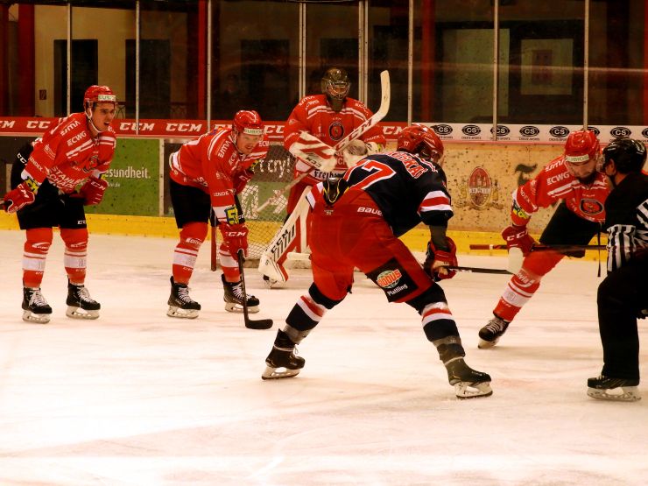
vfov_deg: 11.0
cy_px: 243
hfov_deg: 14.6
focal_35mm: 135
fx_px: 2527
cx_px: 324
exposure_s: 1/100
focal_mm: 24.2
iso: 400
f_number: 5
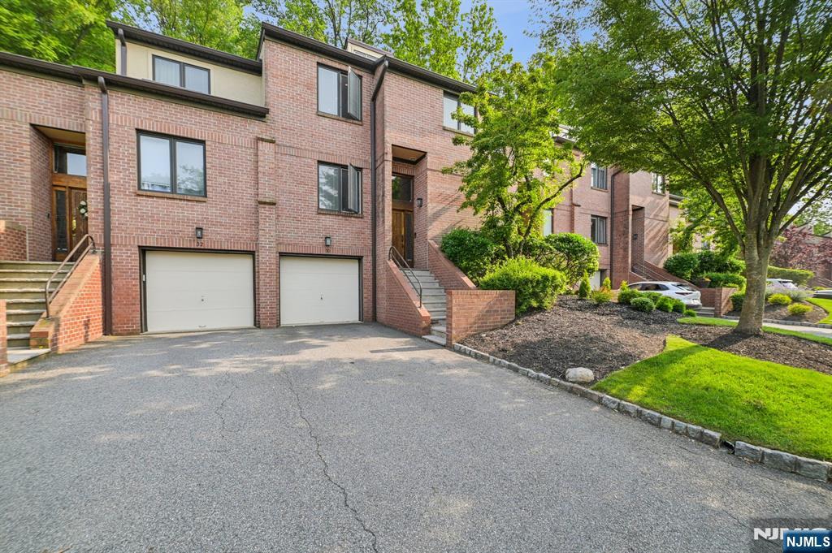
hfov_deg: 104.3
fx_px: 323
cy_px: 276
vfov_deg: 81.1
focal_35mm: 14
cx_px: 416
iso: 800
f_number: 8
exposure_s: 1/500
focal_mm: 14
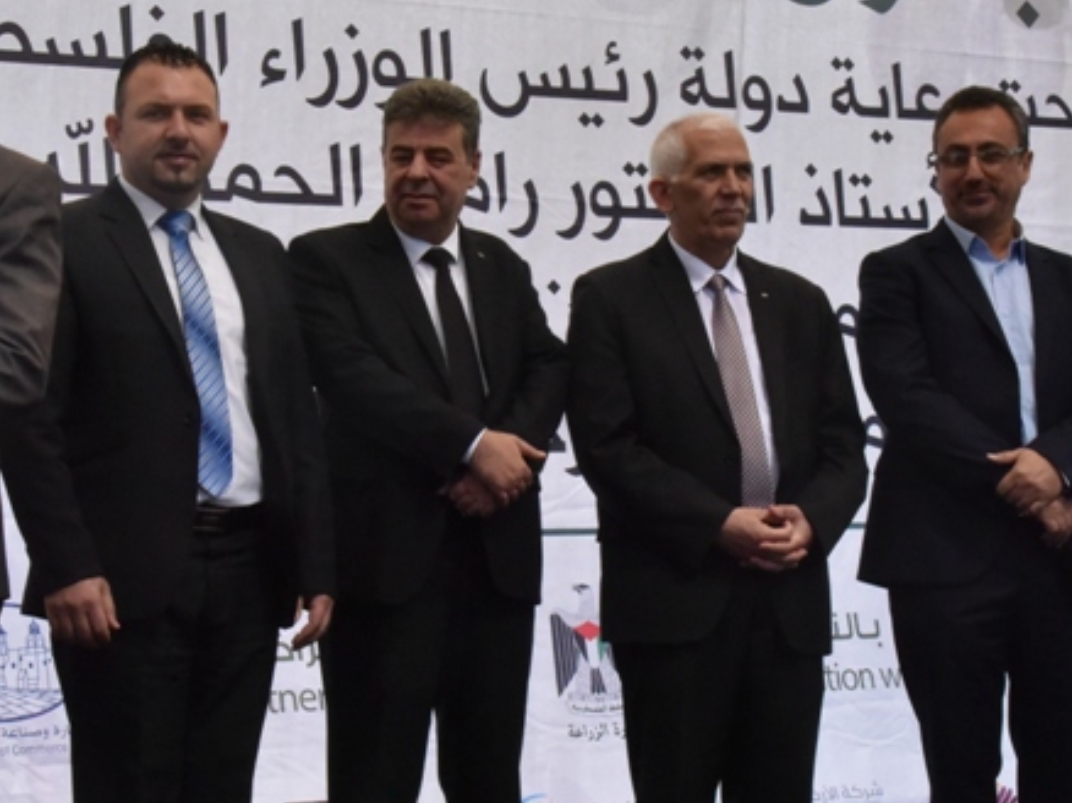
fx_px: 2786
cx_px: 507
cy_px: 488
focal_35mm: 90
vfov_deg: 16.4
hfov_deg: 21.8
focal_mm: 40
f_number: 20
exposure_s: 1/1600
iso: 3200
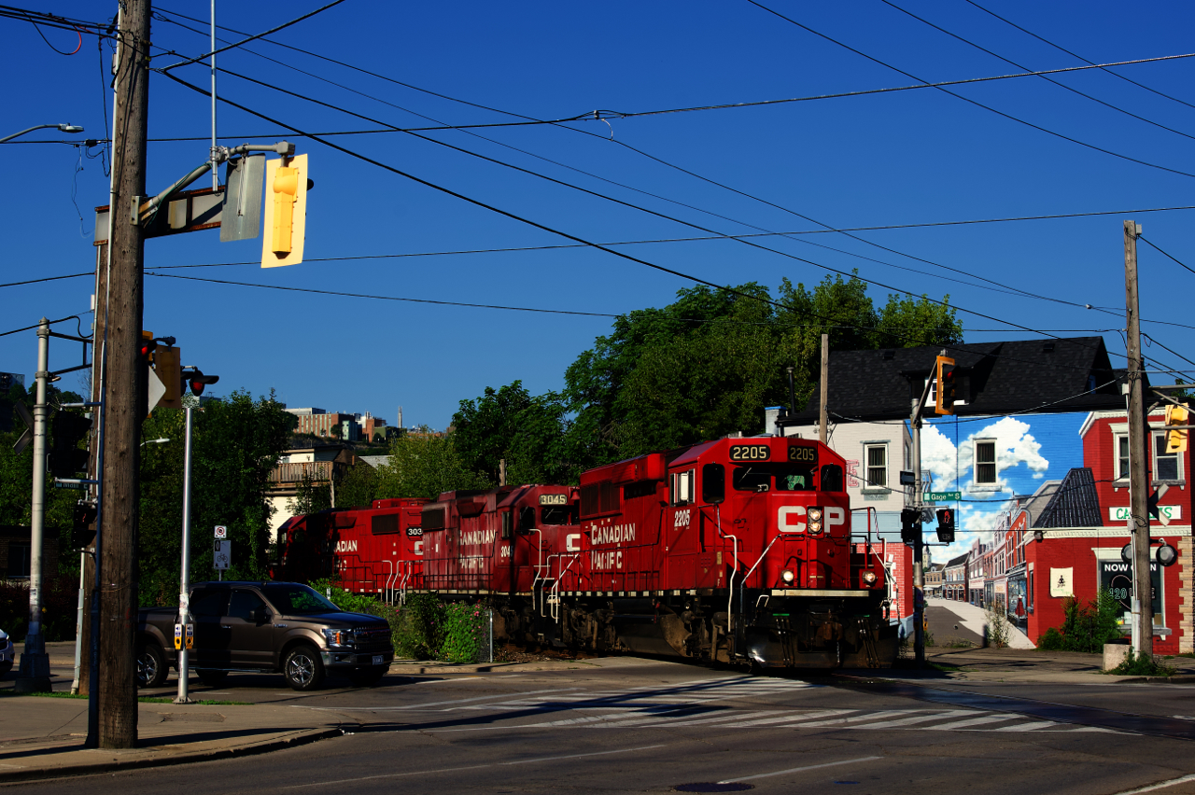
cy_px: 398
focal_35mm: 54
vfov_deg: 25.0
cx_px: 598
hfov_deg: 36.9
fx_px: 1791
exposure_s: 1/640
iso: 200
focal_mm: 54
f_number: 8
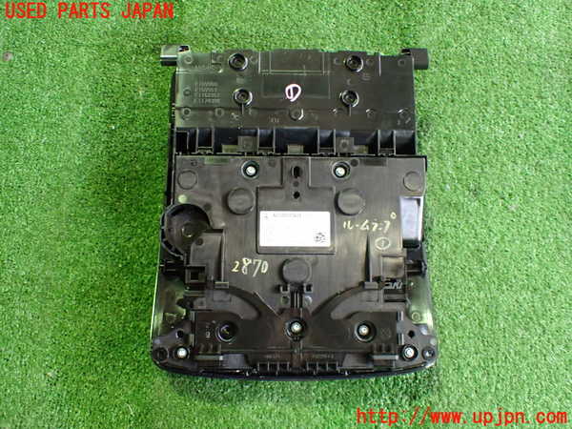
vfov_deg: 46.8
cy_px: 214
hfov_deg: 60.0
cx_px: 286
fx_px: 496
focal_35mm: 30
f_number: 2.3
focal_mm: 5.4
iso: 800
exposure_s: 1/50
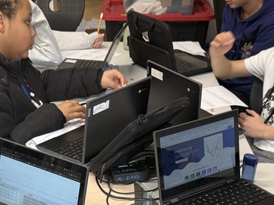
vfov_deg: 20.6
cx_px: 124
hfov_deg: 28.5
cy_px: 224
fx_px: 538
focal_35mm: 68
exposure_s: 1/60
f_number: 1.78
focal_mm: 6.76
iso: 100
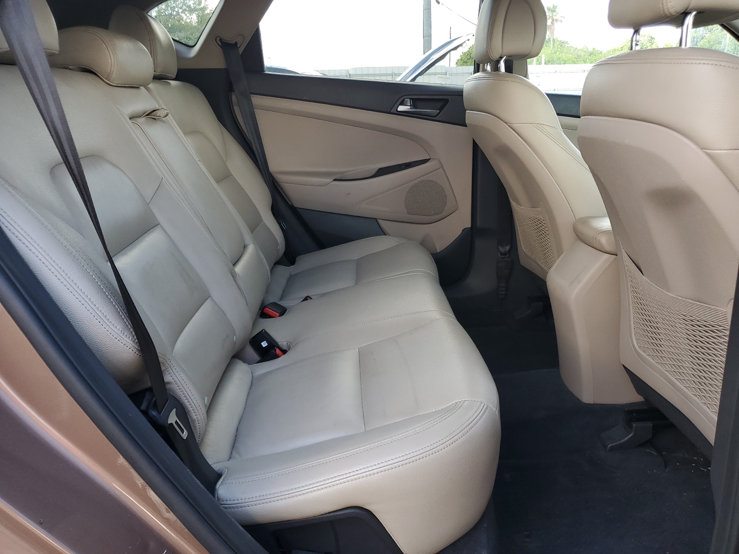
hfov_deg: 67.3
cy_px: 277
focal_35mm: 26
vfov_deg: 53.1
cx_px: 370
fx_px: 555
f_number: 1.5
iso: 55
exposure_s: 1/120
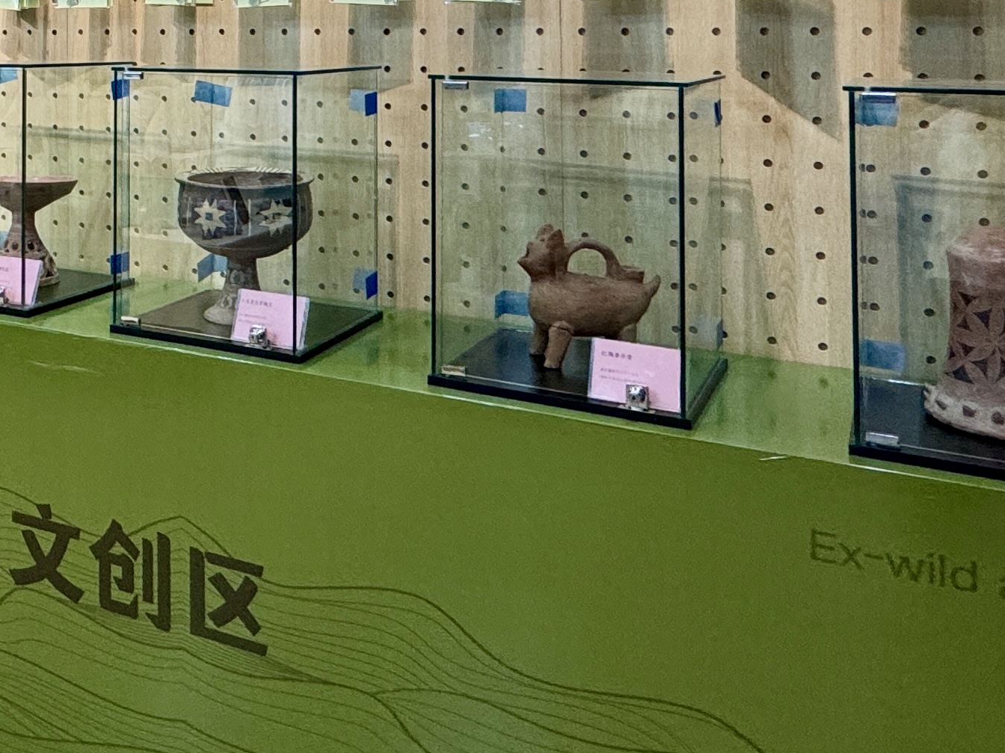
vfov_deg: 31.5
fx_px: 1219
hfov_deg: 41.8
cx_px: 131
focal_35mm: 42
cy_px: -17
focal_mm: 2.22
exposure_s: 1/100
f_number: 2.2
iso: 250
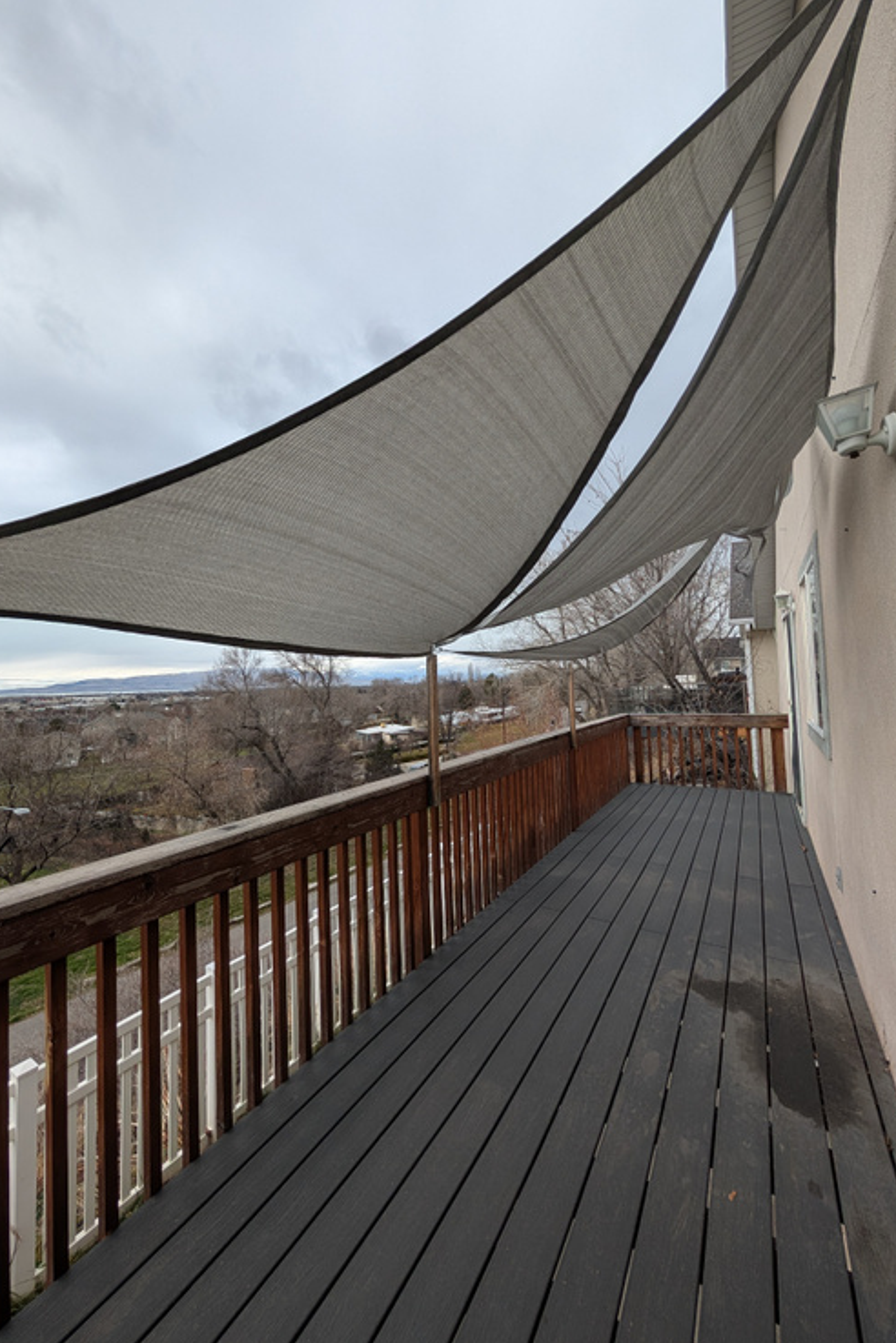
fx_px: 485
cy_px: 653
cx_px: 399
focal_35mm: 13
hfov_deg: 85.1
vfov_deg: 108.3
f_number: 1.7
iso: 53
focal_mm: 2.02
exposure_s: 1/271
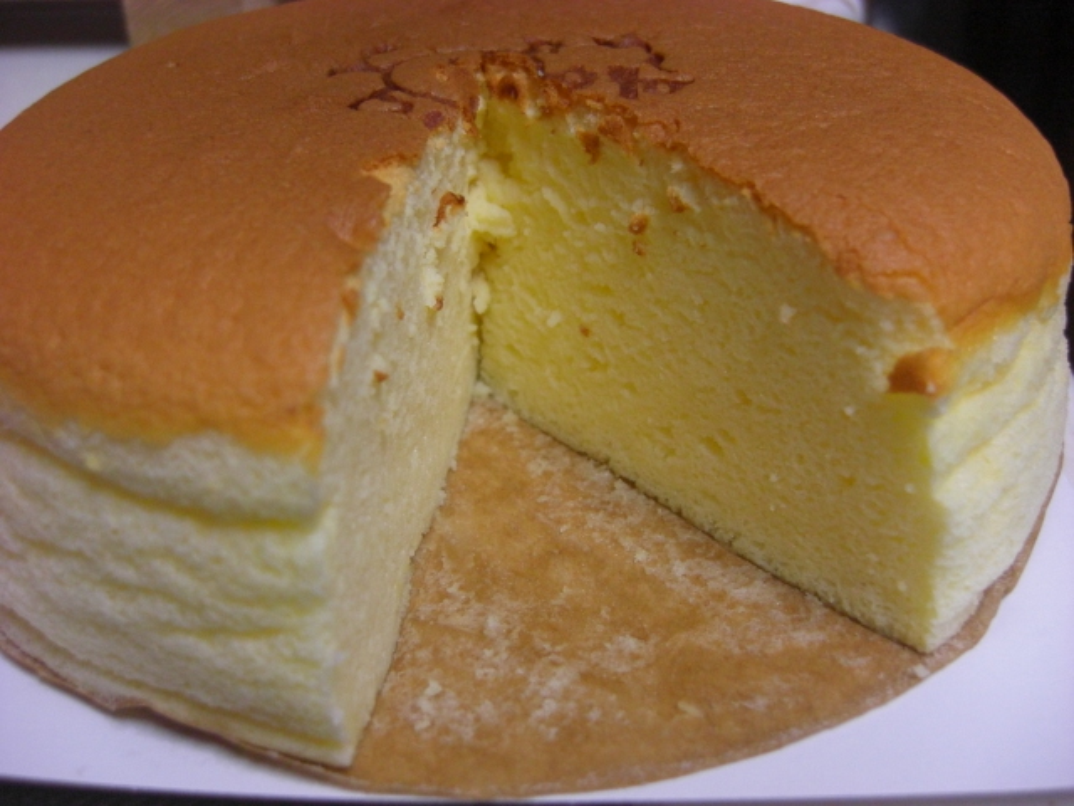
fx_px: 1179
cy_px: 403
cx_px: 537
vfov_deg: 37.7
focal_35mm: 38
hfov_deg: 49.0
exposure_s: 1/50
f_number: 2.8
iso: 400
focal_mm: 7.9
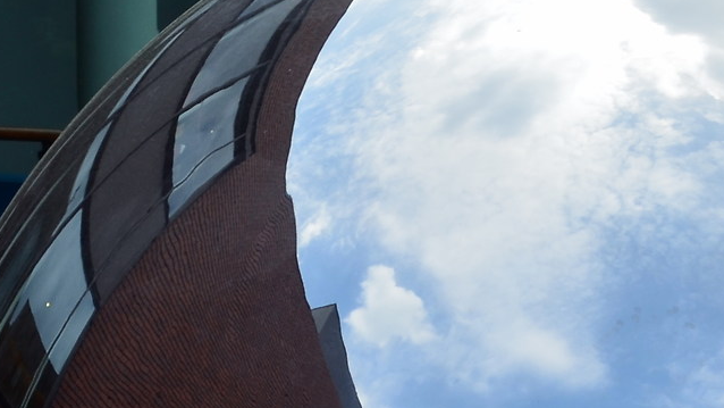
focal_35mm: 472
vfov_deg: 2.6
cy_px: 607
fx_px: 9062
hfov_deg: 4.6
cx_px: 603
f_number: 11
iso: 110
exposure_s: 1/125
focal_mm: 80
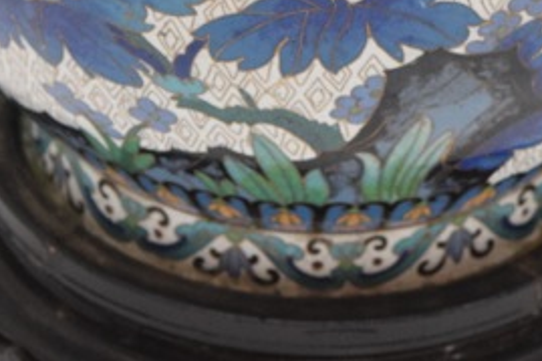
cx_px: 282
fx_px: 4617
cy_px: -223
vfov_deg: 4.4
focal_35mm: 307
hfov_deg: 6.7
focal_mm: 55
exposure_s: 1/60
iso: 1600
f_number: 5.6
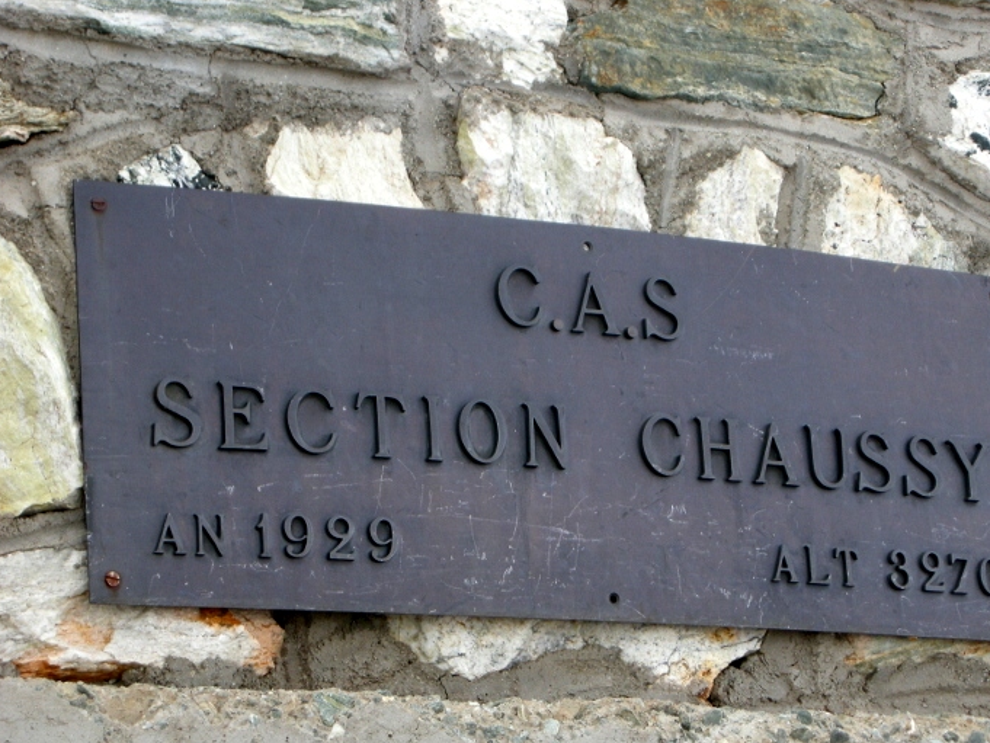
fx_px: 3862
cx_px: 563
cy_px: 426
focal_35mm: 135
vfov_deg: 11.0
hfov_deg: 14.6
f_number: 5.1
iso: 64
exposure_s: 1/131
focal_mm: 24.5
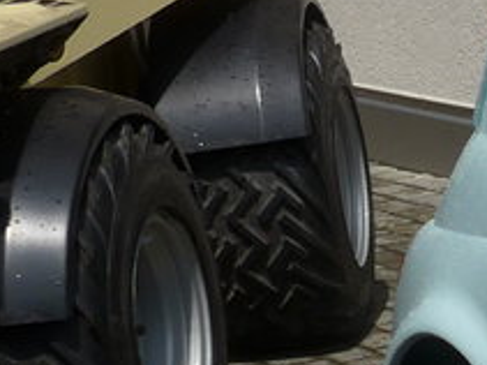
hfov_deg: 8.5
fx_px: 2882
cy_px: 402
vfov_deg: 7.2
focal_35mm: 205
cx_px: 1302
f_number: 4
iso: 80
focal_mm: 7.5
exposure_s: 1/2000
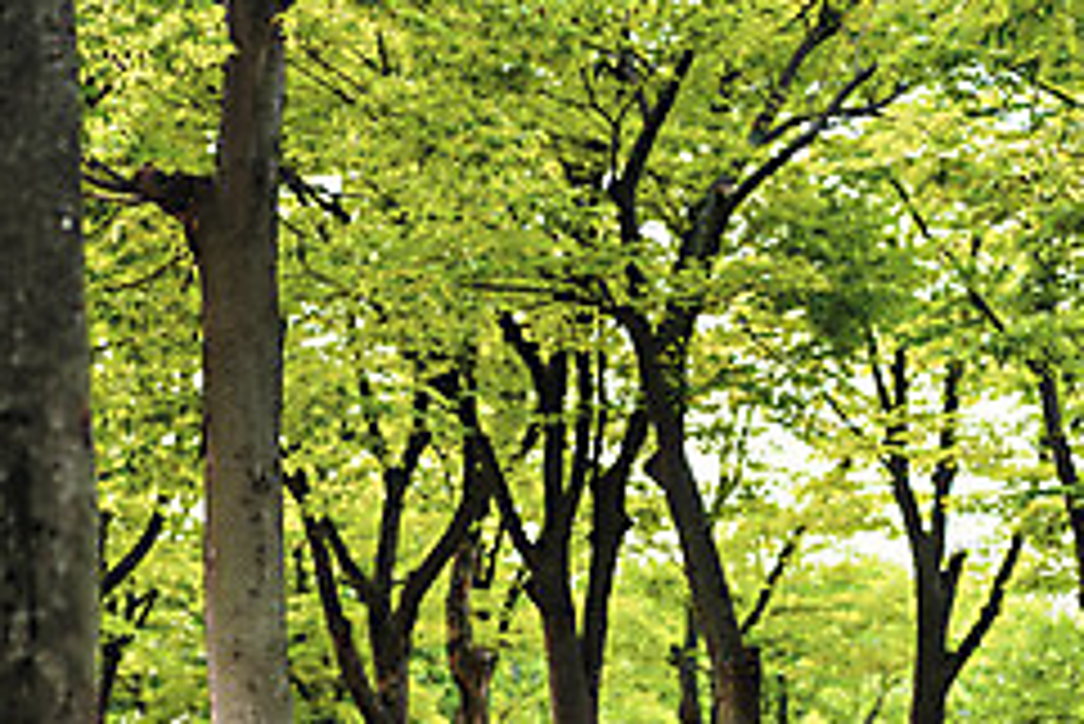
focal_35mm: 103
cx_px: 546
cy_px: 589
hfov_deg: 19.8
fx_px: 3103
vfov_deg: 13.2
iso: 100
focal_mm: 62
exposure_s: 1/160
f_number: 2.8
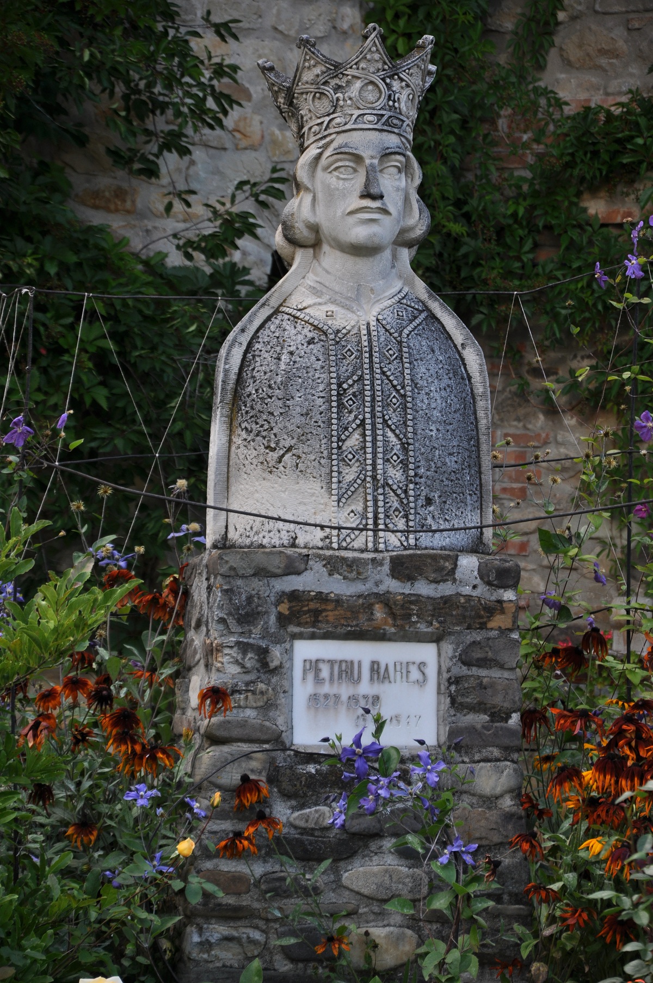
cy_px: 492
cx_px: 326
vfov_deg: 13.1
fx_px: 4295
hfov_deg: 8.7
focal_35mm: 158
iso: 200
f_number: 5.6
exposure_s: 1/100
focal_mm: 105
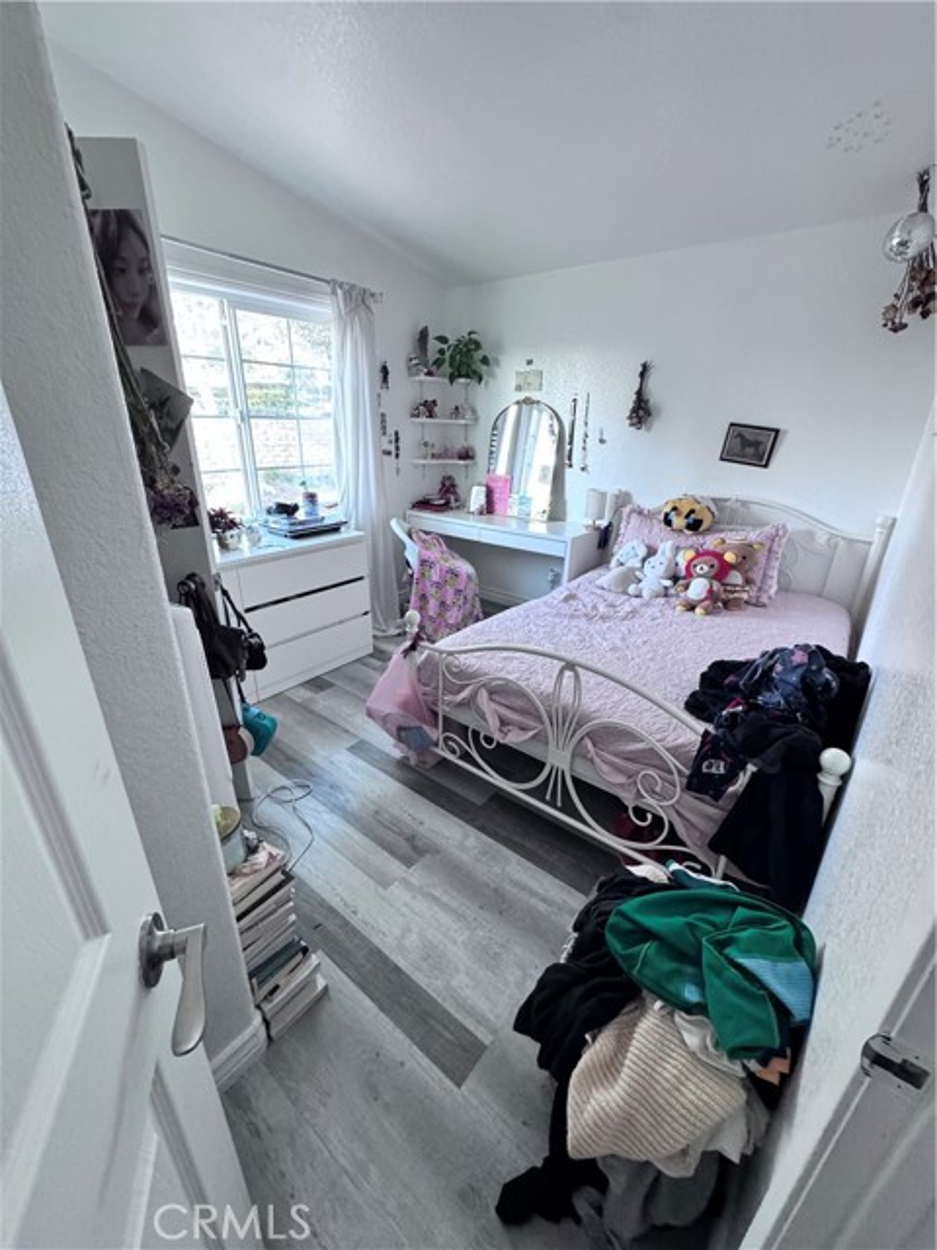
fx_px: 505
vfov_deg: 102.1
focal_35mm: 14
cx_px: 468
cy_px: 625
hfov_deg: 85.7
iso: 800
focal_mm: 2.22
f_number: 2.2
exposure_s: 1/60
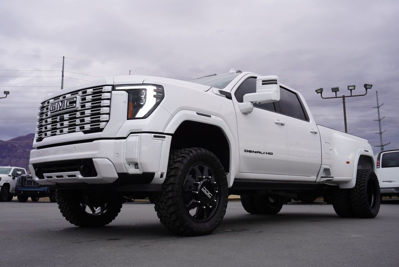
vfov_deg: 36.9
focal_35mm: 36
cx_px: 200
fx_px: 399
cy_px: 134
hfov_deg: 53.1
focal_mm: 24
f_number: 7.1
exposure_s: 1/100
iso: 100
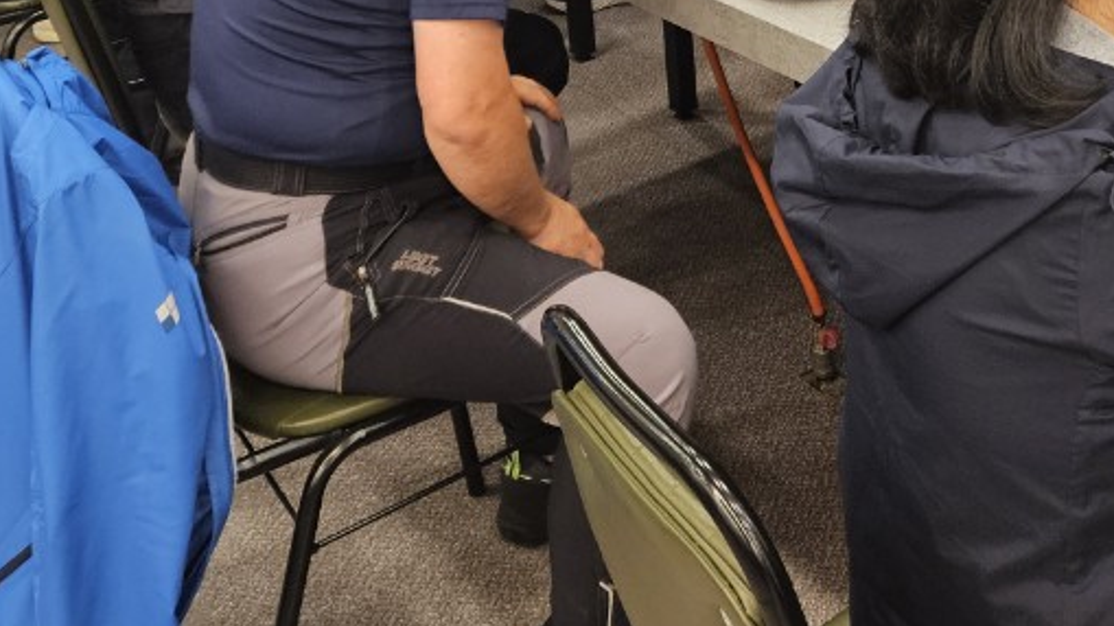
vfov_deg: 16.7
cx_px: 678
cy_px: -405
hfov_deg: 33.2
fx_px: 1860
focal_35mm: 63
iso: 400
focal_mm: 5.4
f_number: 1.8
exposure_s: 1/120
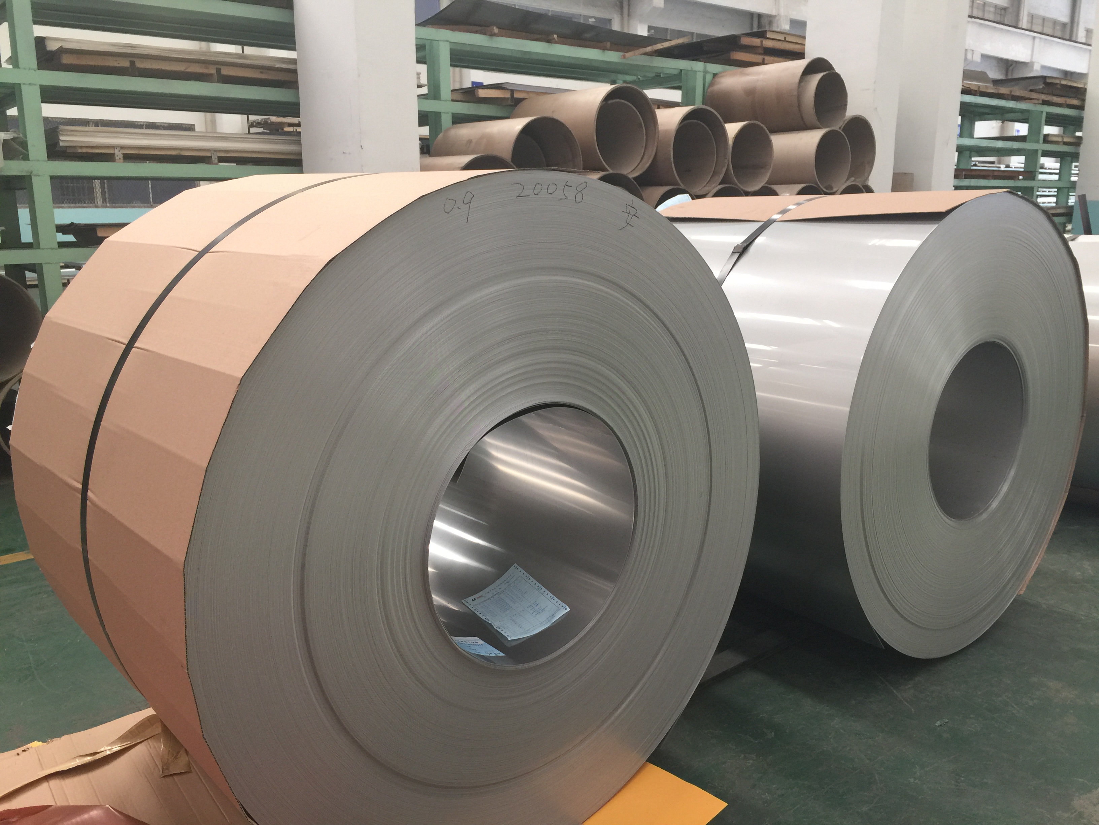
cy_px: 412
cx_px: 550
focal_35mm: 29
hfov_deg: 61.7
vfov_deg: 48.2
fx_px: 921
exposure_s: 1/17
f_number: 2.2
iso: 40
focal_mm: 4.15
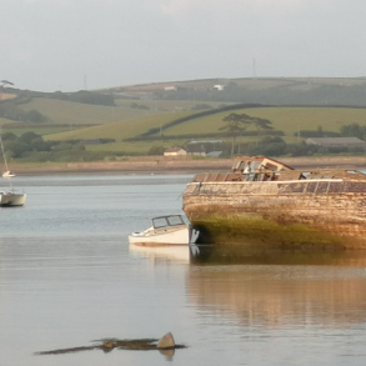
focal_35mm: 205
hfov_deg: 8.5
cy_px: 240
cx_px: 202
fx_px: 2452
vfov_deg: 8.5
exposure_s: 1/125
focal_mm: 3.95
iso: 50
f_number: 1.8
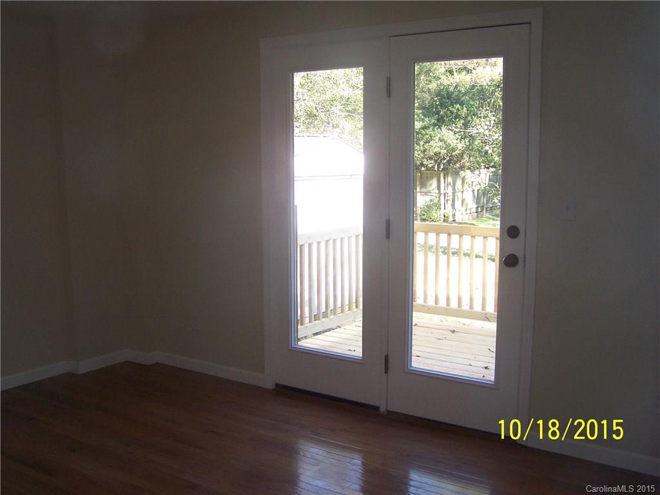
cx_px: 330
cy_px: 248
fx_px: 725
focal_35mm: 38
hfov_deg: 49.0
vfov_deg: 37.7
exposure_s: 1/125
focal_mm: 6.3
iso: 140
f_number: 2.8
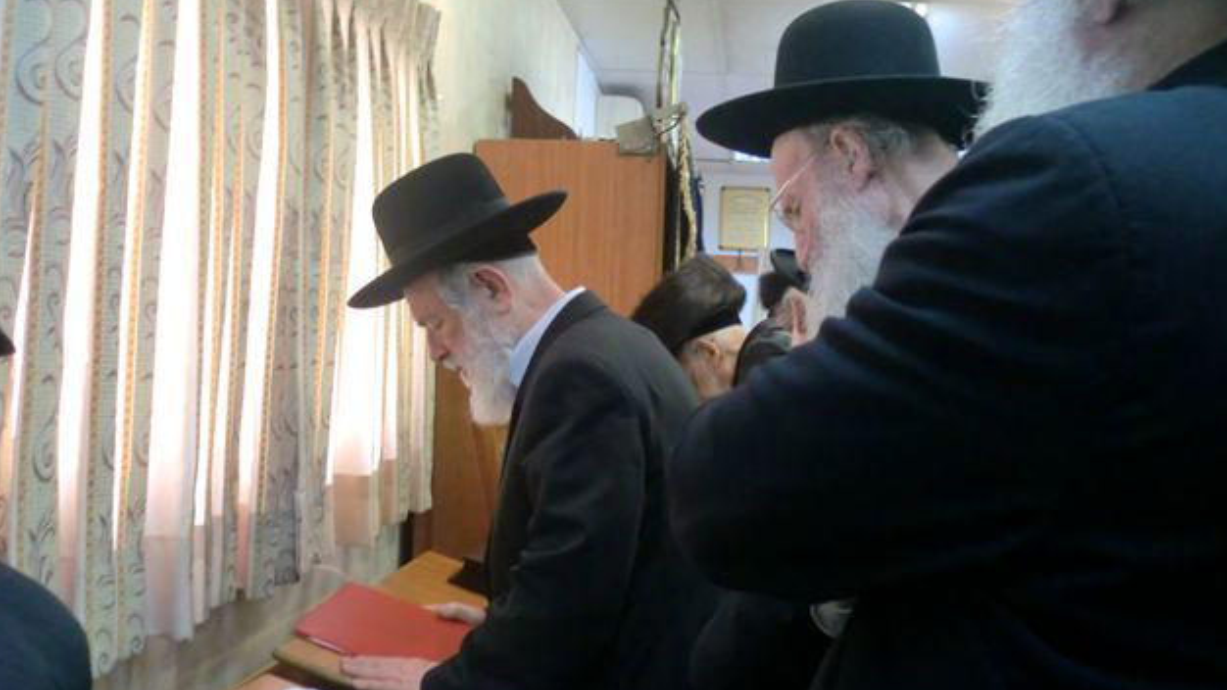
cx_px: 619
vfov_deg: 30.4
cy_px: 290
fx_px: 1269
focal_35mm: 39
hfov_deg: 51.6
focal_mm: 6.3
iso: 400
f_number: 3.1
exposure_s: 1/50
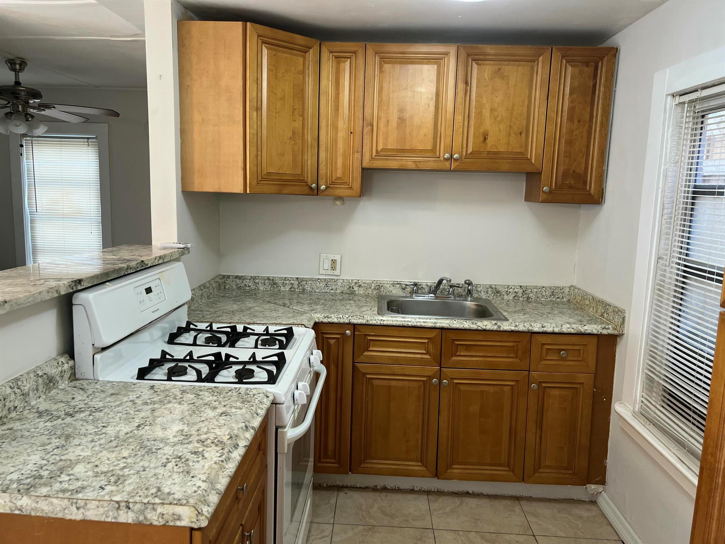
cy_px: 272
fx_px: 545
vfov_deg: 53.1
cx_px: 362
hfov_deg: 67.3
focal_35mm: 26
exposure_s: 1/120
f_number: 1.5
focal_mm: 5.7
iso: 125
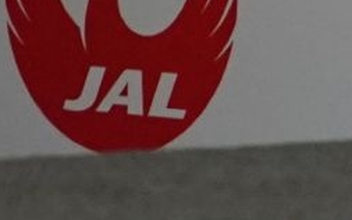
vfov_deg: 0.6
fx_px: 20851
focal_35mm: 2174
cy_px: -485
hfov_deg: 1.0
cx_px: 579
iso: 4000
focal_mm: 200
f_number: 2.8
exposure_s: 1/1000
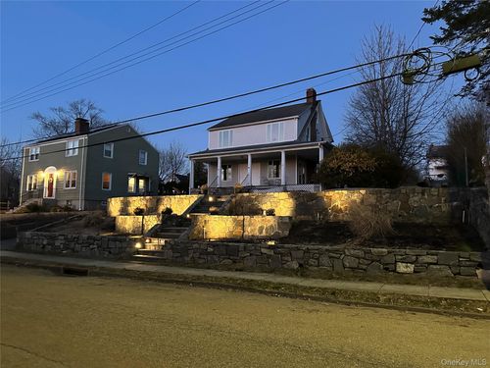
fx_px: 340
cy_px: 184
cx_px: 245
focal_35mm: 24
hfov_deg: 71.6
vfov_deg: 56.8
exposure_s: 1/30
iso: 1250
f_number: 1.78
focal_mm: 6.86
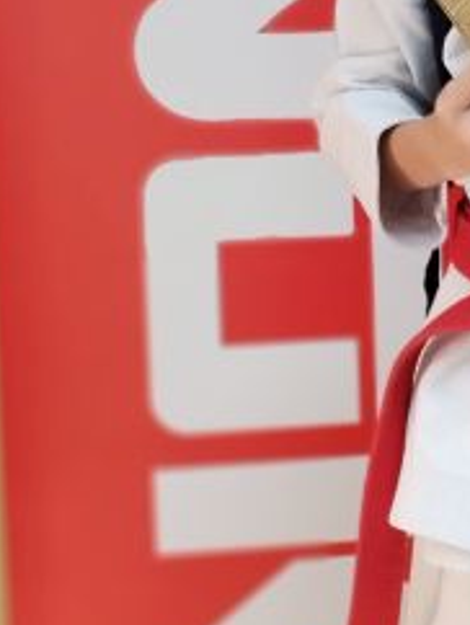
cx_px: 545
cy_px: 160
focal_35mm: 103
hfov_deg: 14.0
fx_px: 1861
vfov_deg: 18.9
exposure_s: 1/50
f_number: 4
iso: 322
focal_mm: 4.75
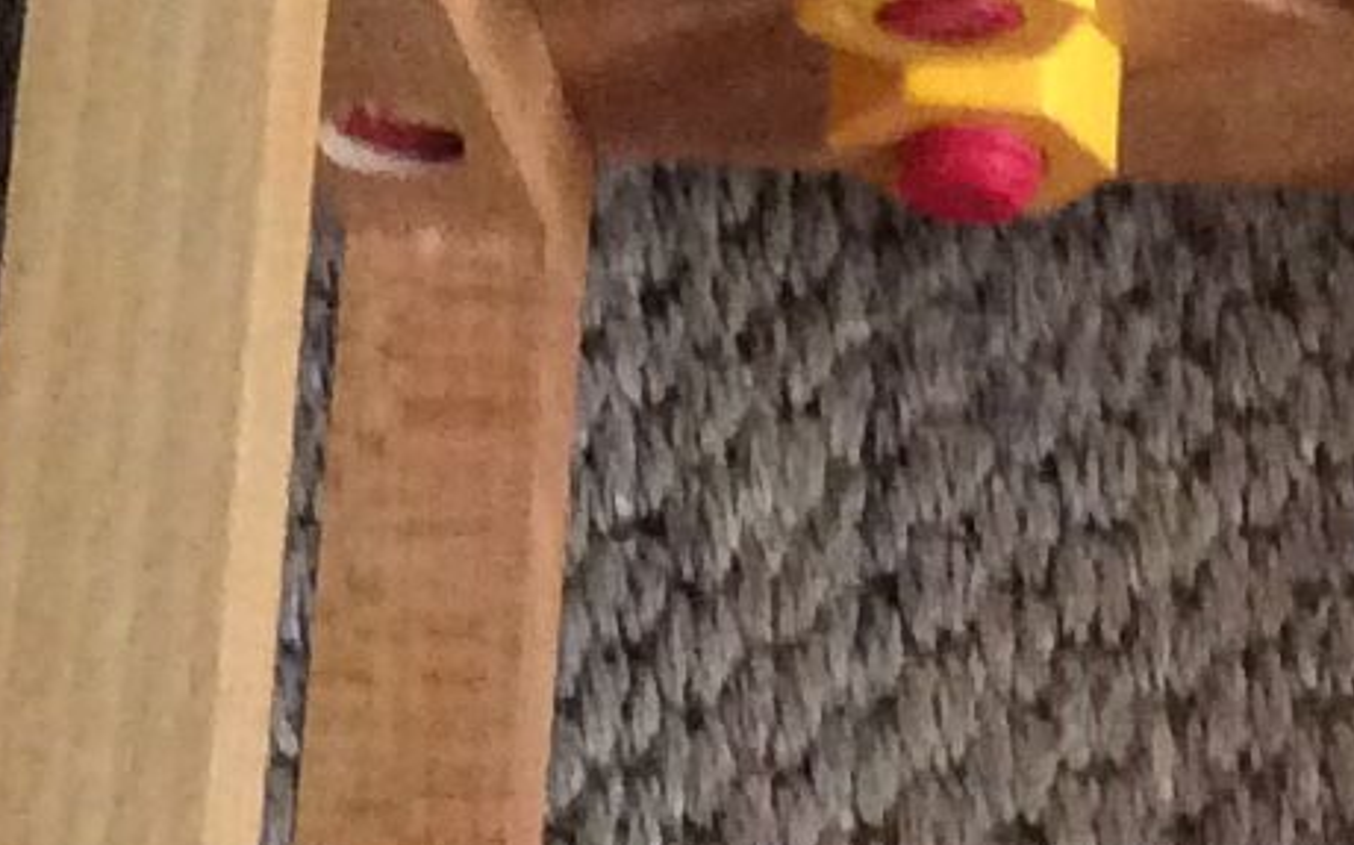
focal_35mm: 191
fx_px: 7045
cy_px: 1195
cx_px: 2046
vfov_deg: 6.8
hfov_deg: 10.6
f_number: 2.4
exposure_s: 1/25
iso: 250
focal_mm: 3.3
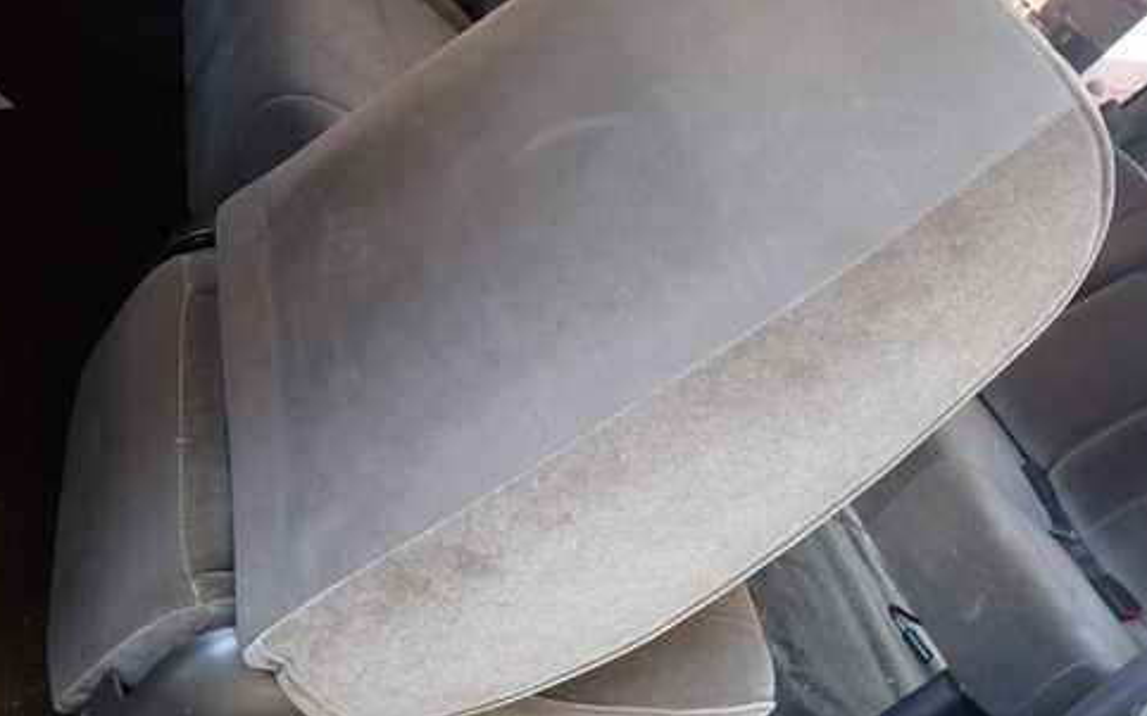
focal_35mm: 33
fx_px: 1031
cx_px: 643
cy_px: 343
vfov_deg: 38.3
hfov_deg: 58.0
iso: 200
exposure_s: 1/60
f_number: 2
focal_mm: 4.5
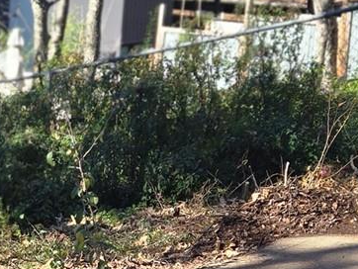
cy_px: 261
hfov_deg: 14.7
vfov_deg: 11.3
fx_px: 1345
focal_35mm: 130
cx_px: -74
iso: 25
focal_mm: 5.4
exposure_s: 1/643
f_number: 1.8
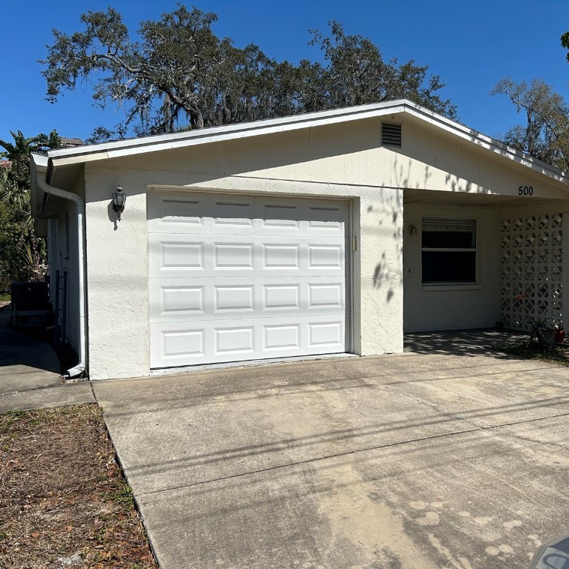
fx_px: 577
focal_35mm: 31
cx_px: 344
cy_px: 286
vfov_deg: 52.5
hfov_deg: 52.1
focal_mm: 5.7
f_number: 1.5
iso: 50
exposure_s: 1/8696
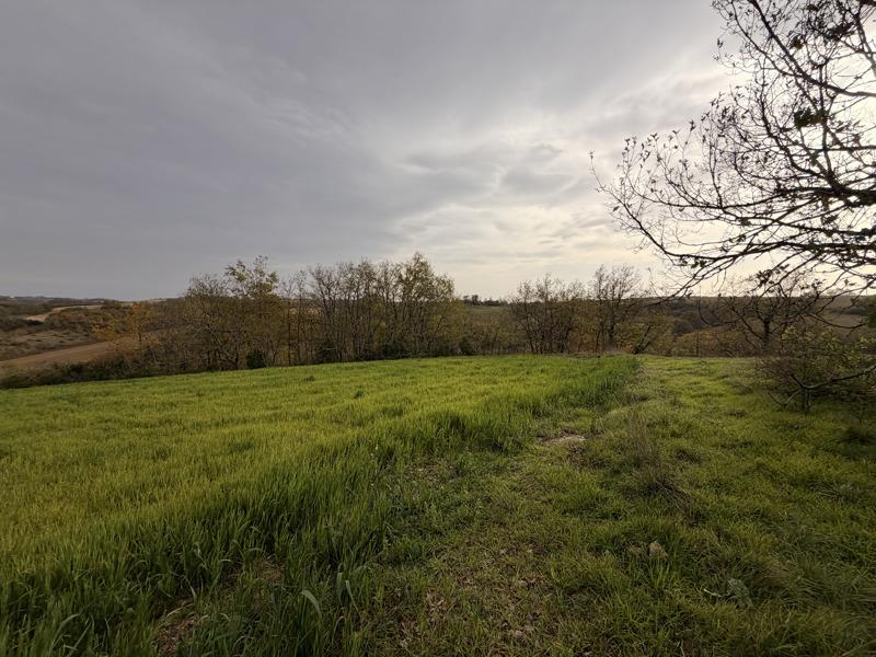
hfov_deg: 102.1
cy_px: 328
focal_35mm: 14
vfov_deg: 85.7
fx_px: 354
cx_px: 438
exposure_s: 1/770
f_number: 2.2
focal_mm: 2.22
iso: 32
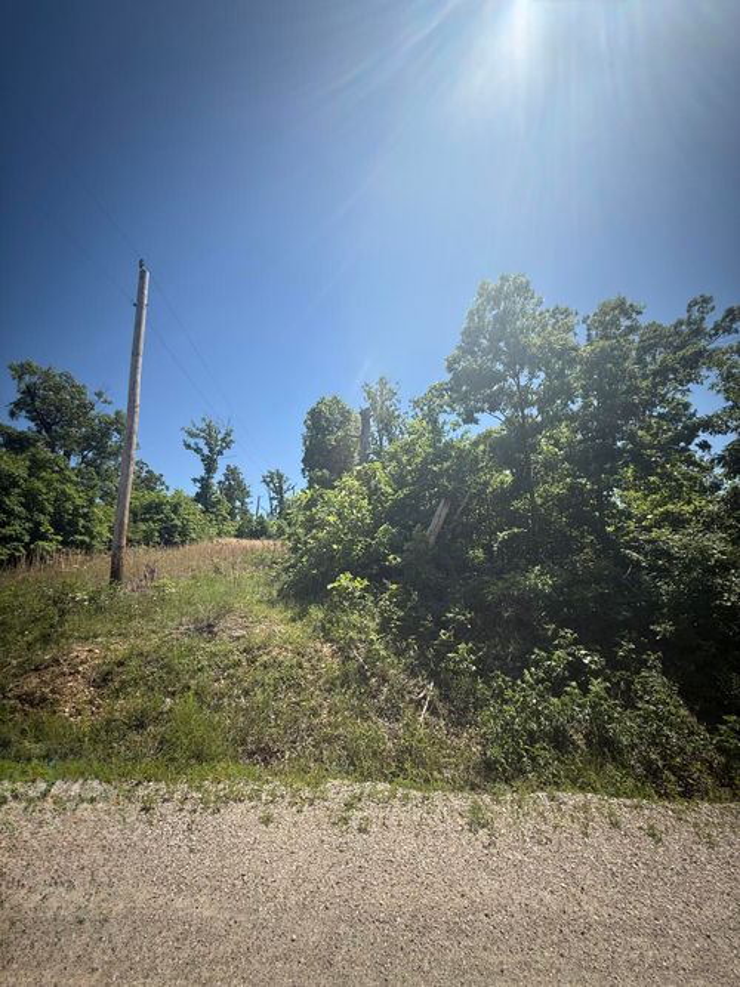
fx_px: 399
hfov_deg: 85.7
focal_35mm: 14
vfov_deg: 102.1
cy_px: 494
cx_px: 370
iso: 50
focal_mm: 2.22
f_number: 2.2
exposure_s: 1/1497
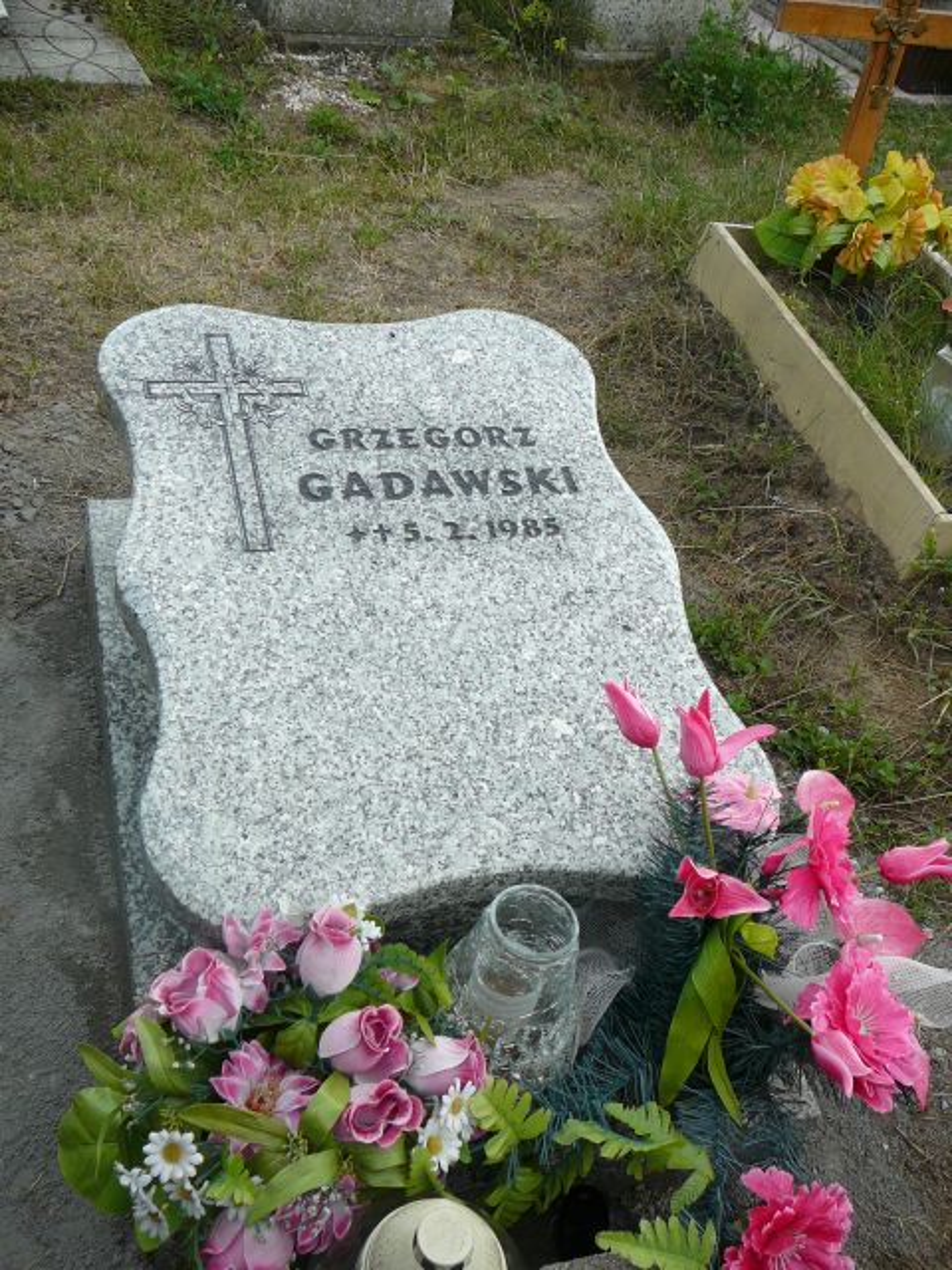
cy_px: 635
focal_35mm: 35
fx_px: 1283
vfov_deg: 52.6
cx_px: 476
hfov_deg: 40.7
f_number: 2.8
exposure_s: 1/500
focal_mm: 5.2
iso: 80
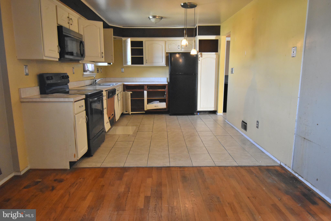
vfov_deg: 53.1
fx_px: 221
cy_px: 110
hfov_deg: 73.7
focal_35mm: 24
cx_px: 166
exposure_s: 1/125
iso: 2500
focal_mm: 16
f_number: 5.3
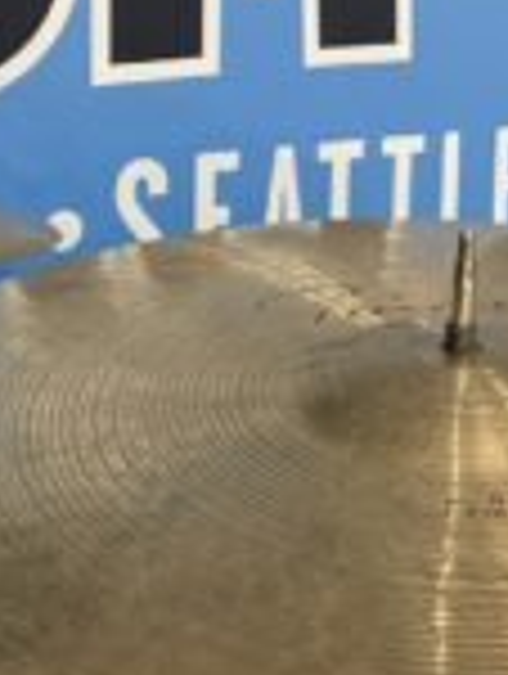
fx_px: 1639
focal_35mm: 84
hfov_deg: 17.4
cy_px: 90
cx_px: 427
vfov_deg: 22.8
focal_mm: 3.99
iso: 100
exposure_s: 1/60
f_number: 1.8
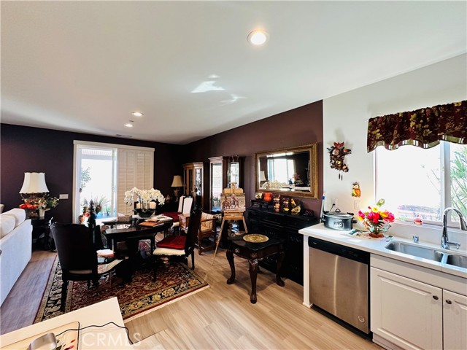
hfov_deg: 102.1
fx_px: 189
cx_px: 234
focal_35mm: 14
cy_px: 175
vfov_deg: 85.7
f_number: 2.2
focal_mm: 2.22
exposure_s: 1/60
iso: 200
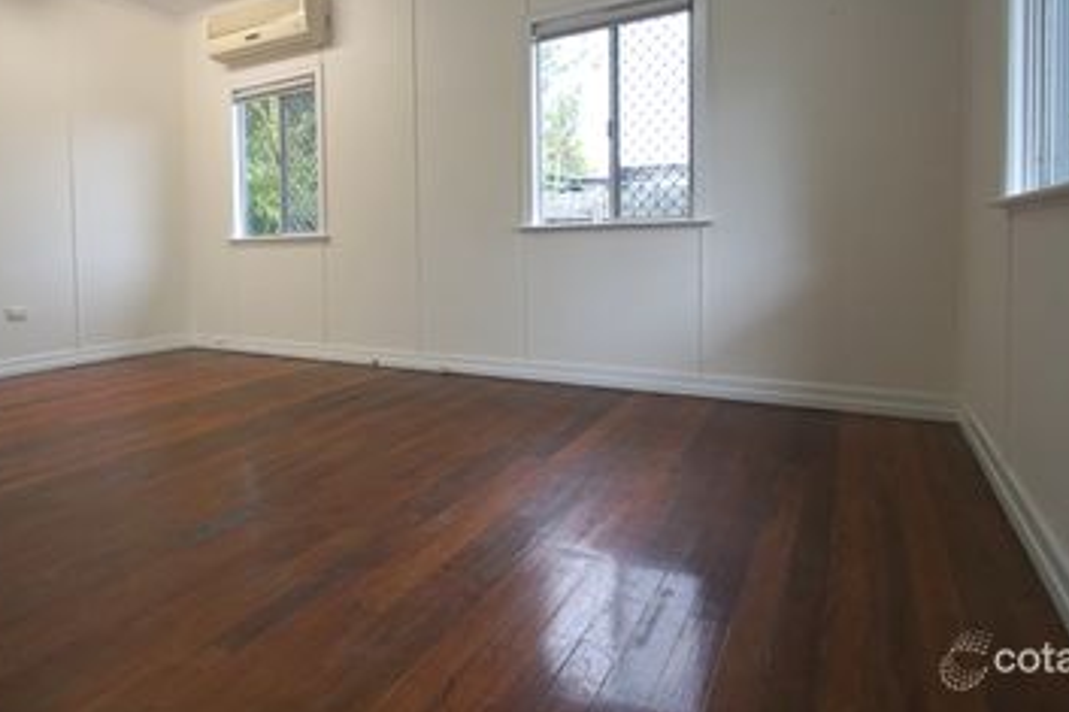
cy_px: 247
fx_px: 594
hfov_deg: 83.7
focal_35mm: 20
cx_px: 472
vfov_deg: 60.6
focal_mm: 10
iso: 800
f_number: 4
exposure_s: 1/160
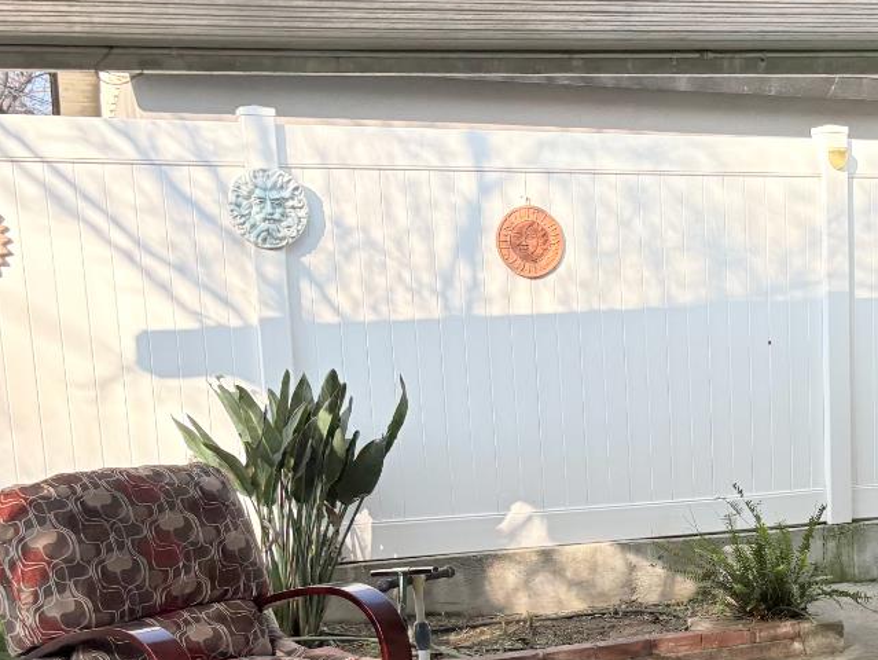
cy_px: 581
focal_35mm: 61
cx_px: 787
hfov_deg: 30.3
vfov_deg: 23.5
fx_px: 1548
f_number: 1.6
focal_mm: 5.96
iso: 64
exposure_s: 1/1239
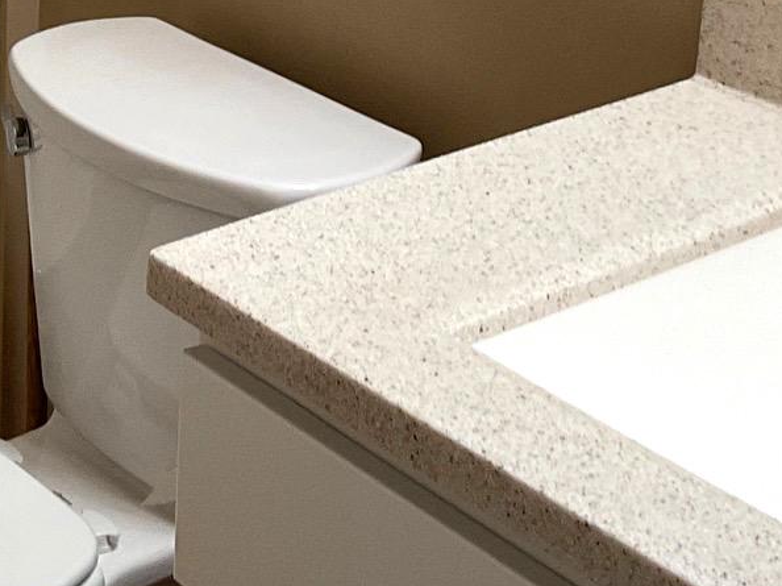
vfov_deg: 14.1
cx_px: 9
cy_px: -224
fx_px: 2258
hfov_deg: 19.1
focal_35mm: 100
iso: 64
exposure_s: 1/60
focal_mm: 3
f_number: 1.8
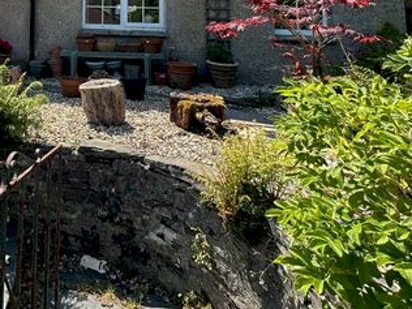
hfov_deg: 50.0
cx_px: 22
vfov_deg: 39.0
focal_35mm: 31
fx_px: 369
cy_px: -15
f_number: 2.2
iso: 40
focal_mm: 2.22
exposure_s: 1/520
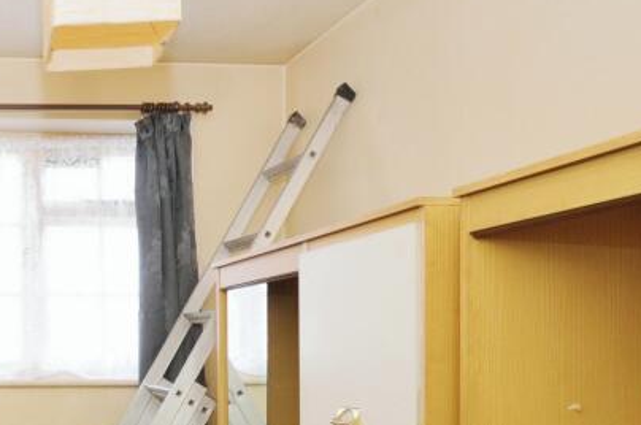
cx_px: -51
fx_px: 676
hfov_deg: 41.4
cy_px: 366
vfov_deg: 33.4
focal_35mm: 38
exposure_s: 1/60
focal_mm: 10
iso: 500
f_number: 6.3
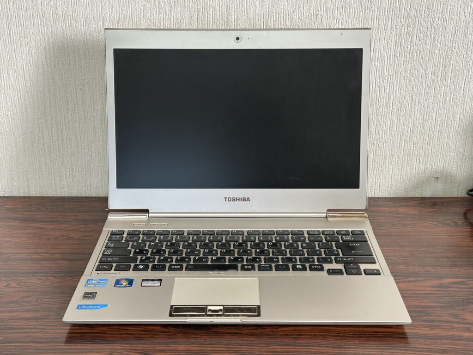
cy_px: 178
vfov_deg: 30.3
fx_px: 656
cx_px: 236
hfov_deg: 39.7
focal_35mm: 48
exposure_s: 1/50
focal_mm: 6.86
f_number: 1.78
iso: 125
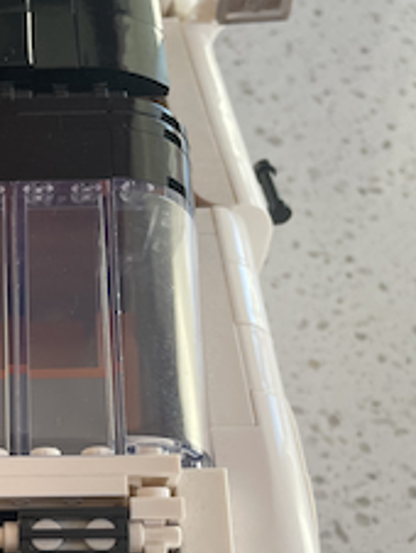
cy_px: 497
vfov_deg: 27.2
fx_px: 1104
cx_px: -64
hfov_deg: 20.2
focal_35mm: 69
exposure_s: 1/121
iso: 80
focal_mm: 4.2
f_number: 1.6
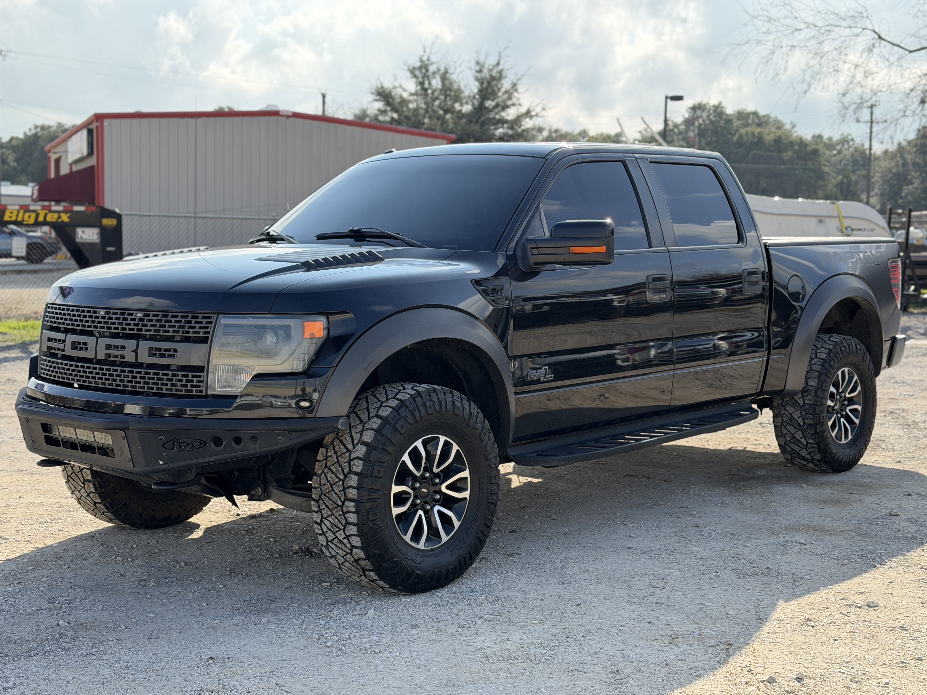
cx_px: 464
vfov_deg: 30.3
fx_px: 1285
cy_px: 348
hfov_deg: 39.7
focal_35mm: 48
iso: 100
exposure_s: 1/2762
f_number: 1.78
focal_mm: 6.76
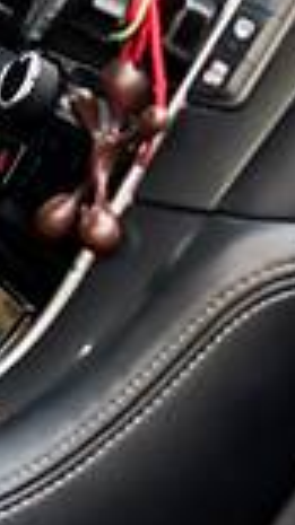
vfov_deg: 4.7
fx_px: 6379
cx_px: 153
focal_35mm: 458
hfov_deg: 2.6
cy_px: -215
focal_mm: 85
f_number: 2.8
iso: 1000
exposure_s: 1/250
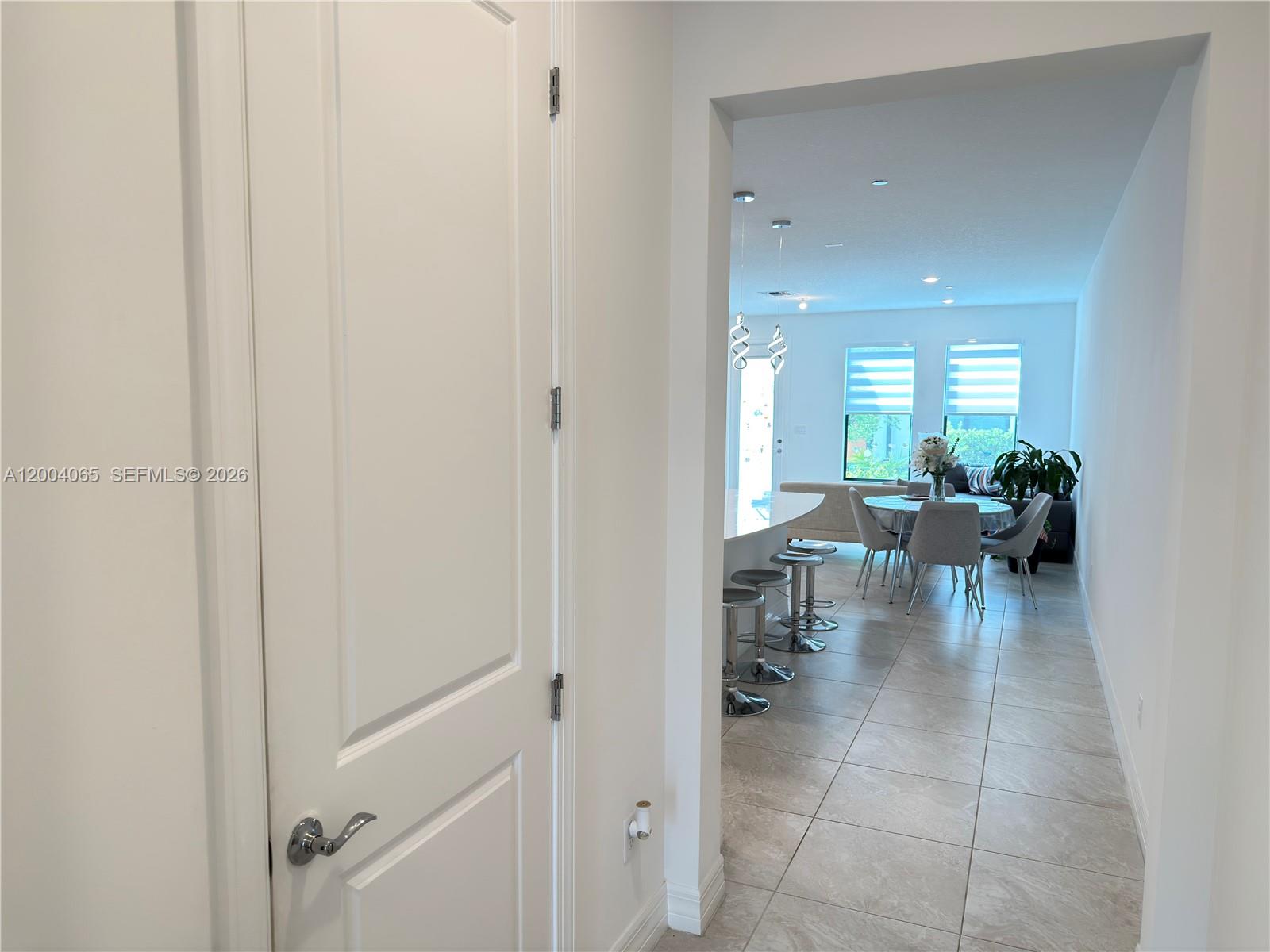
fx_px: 881
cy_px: 476
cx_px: 635
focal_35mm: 24
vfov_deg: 56.8
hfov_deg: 71.6
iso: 200
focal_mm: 6.76
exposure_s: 1/120
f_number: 1.78
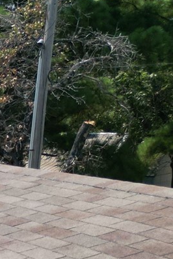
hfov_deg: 8.6
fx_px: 865
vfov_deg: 16.5
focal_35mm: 120
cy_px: 284
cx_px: -407
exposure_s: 1/3200
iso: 150
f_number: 1.7
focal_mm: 6.72
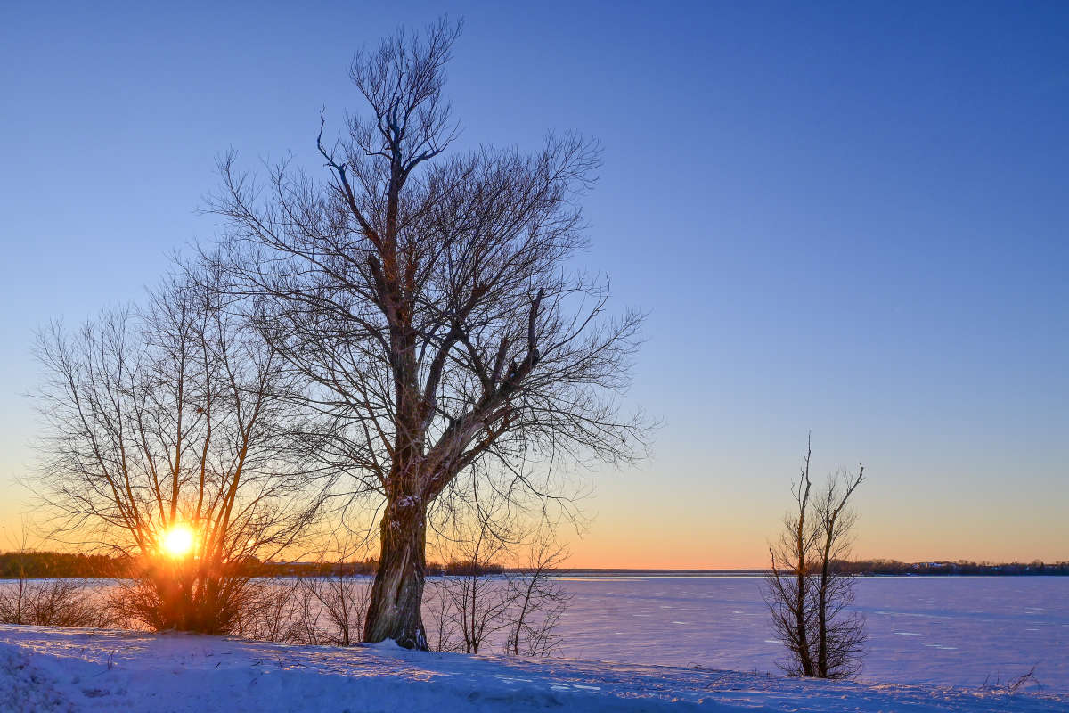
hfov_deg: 58.3
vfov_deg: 40.8
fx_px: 958
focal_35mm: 32
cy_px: 356
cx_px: 534
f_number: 11
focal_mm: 21.5
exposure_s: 1/100
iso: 125
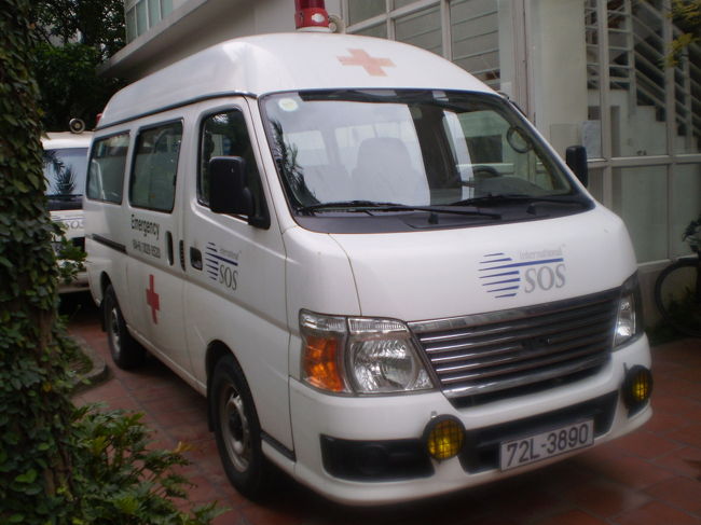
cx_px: 350
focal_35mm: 36
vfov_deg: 39.6
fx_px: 729
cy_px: 262
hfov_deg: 51.4
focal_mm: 6.3
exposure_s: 1/100
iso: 64
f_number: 3.1
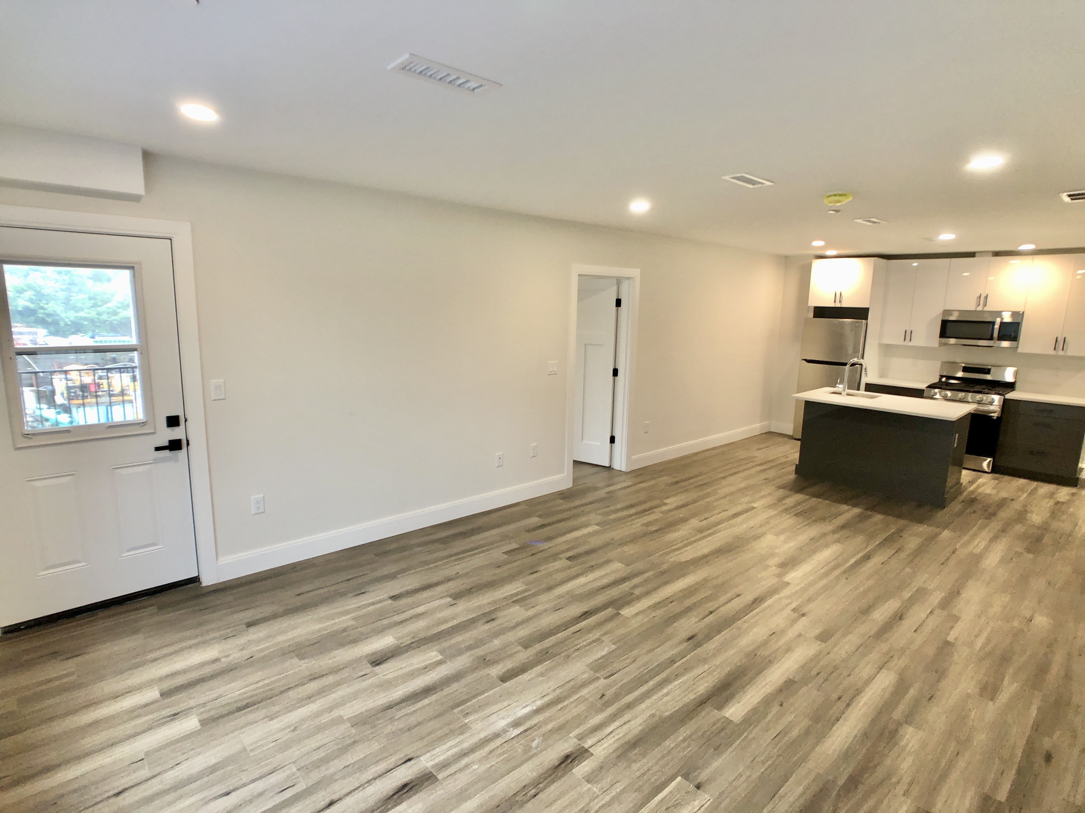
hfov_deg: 63.4
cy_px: 406
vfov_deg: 49.7
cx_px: 542
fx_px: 878
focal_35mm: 28
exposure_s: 1/30
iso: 80
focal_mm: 3.99
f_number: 1.8
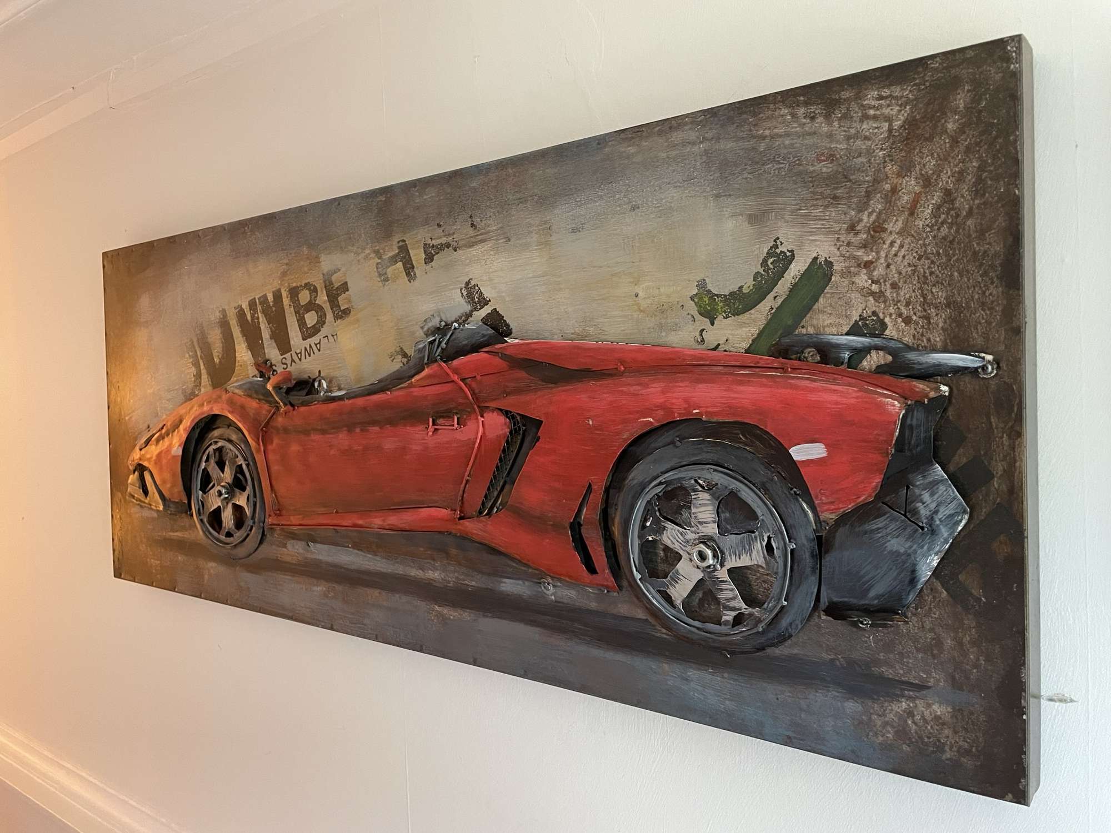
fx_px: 834
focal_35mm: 26
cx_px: 556
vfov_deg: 53.1
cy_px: 416
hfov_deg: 67.3
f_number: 1.6
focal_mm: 4.2
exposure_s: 1/59
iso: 500
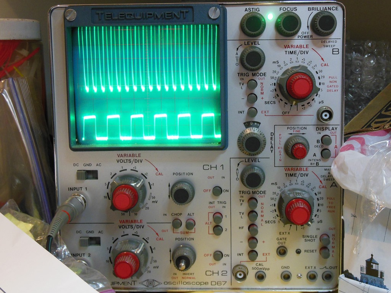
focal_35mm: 50
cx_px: 196
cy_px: 146
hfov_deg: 38.2
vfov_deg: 29.1
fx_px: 565
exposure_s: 1/20
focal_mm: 8.9
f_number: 4
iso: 400
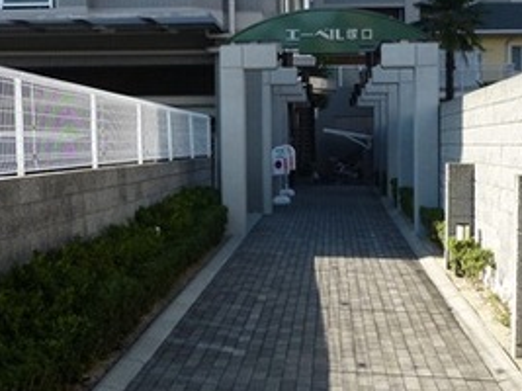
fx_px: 814
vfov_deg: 27.0
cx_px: 319
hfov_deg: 35.4
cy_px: 176
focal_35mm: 54
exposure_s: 1/400
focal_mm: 4.3
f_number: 4
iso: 100
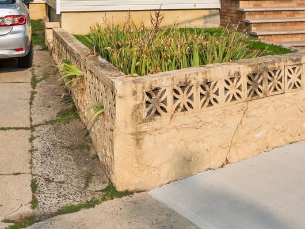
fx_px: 458
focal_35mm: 52
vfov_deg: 26.7
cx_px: 139
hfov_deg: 36.8
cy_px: 8
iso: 1000
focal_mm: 14
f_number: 10
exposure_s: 1/1000
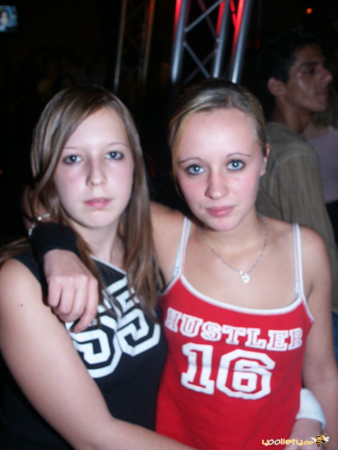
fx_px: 482
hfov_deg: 38.7
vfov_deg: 50.1
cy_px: 225
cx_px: 169
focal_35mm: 37
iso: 200
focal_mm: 9.66
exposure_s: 1/45
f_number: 2.8
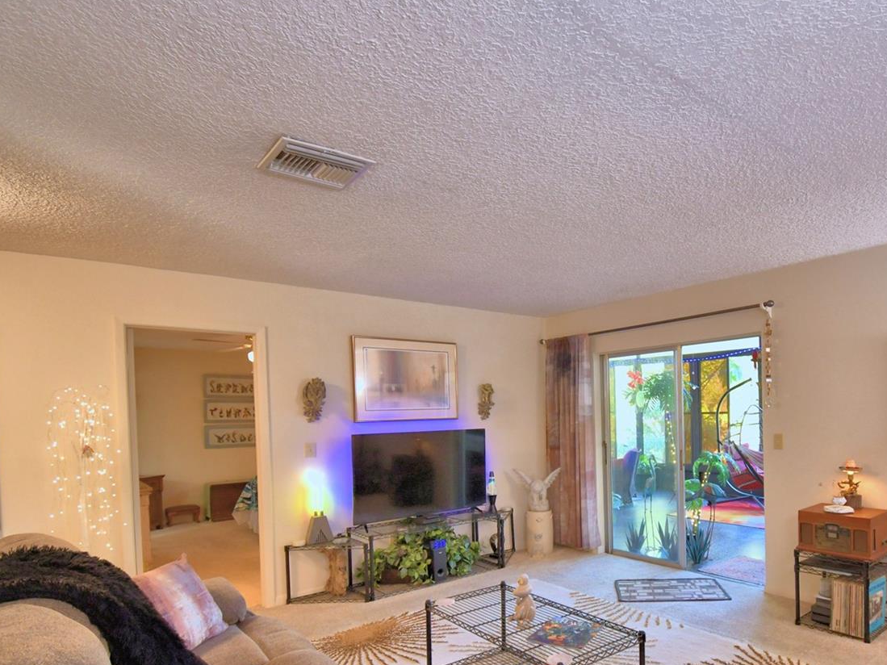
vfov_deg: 62.3
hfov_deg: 76.6
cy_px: 427
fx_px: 538
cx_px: 588
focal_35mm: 21
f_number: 4.5
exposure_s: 1/30
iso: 720
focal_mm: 10
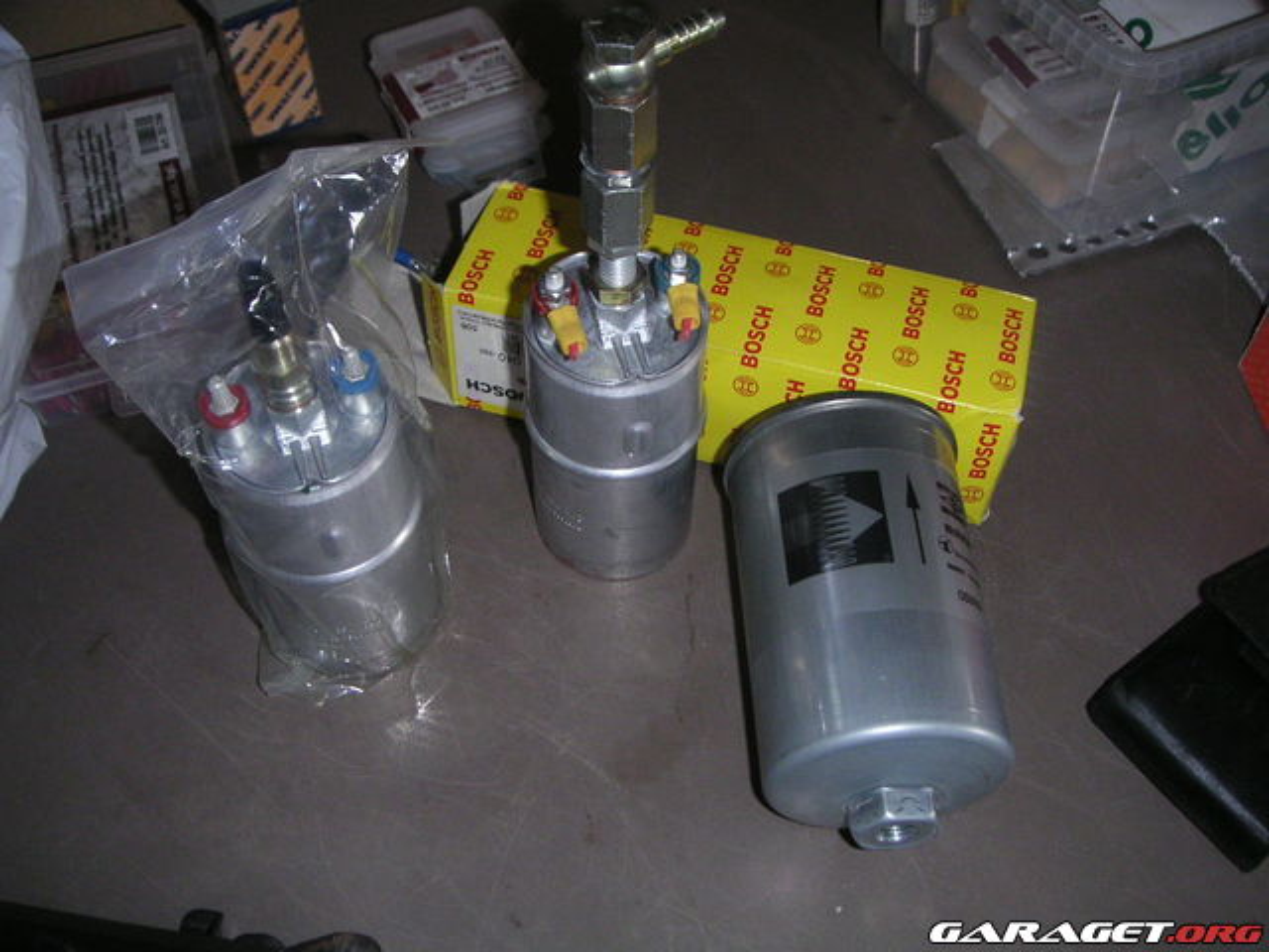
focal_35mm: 38
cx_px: 634
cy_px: 476
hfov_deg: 49.0
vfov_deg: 37.7
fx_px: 1393
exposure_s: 1/45
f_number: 2.8
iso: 160
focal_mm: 6
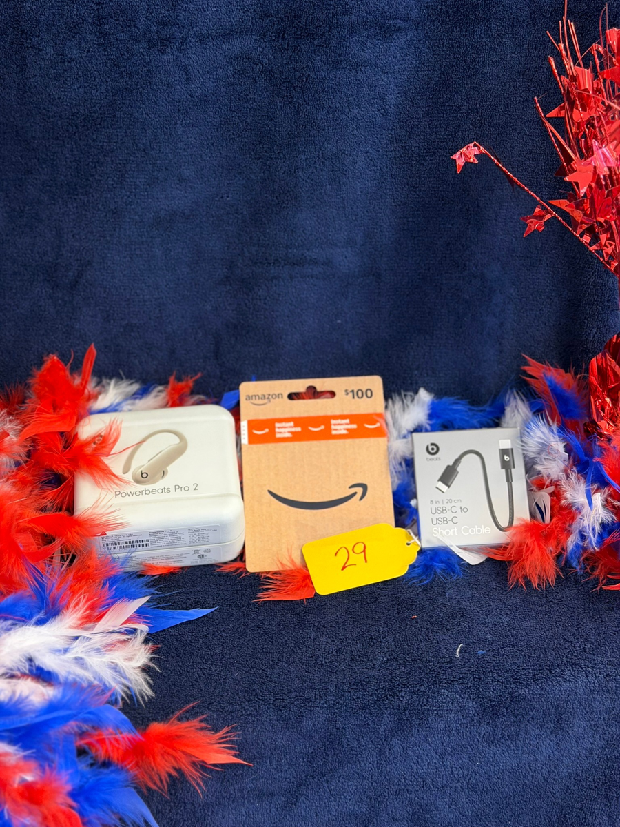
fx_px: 1146
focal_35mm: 48
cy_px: 414
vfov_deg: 39.7
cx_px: 310
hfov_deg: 30.3
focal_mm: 6.76
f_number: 1.78
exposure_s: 1/40
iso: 500
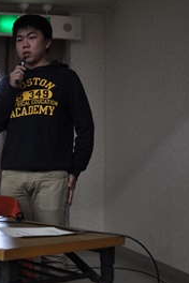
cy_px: 140
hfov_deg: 22.5
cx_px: -31
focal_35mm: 56
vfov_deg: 35.6
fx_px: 441
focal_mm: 22
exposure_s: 1/100
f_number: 5
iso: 400
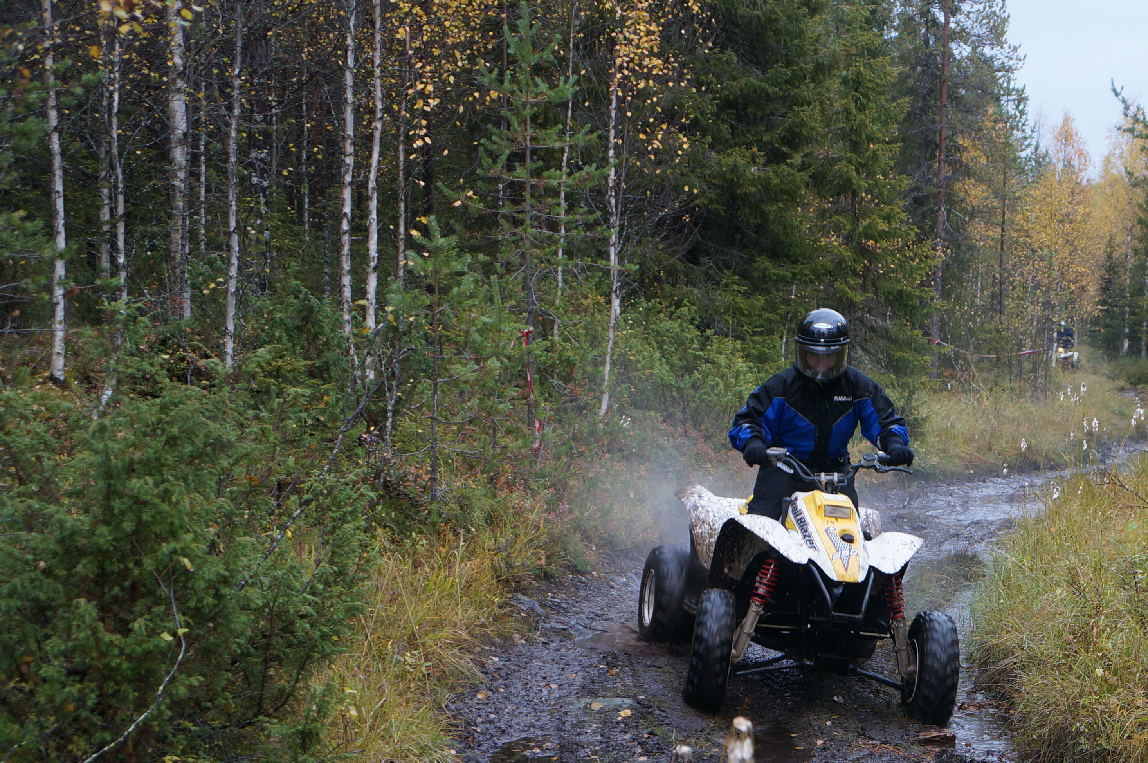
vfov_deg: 19.8
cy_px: 639
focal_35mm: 68
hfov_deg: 29.0
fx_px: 2161
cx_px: 932
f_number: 4
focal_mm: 27
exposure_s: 1/160
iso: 320
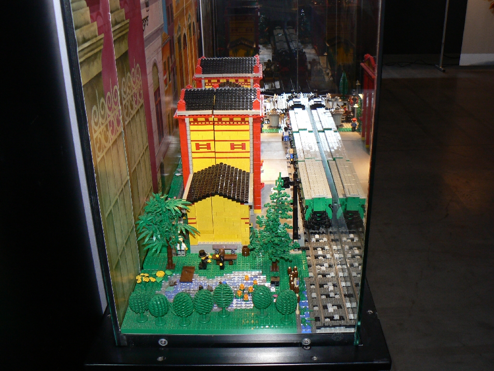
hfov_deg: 51.4
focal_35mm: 36
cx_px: 247
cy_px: 186
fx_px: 514
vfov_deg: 39.7
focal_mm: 6
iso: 100
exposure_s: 1/30
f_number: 2.8
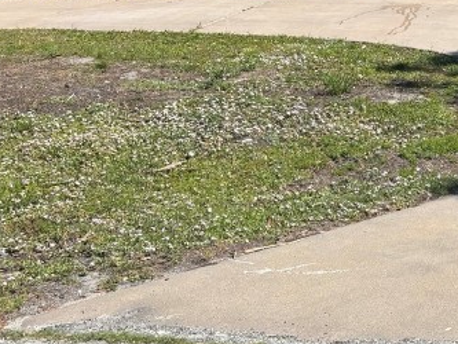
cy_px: -62
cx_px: 469
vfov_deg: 17.6
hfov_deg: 23.3
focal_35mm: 80
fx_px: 1059
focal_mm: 5.96
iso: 50
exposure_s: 1/3311
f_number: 1.6
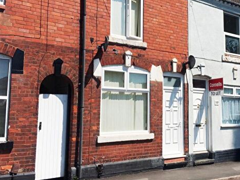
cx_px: 171
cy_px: 75
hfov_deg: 42.0
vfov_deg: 32.8
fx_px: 305
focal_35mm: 44
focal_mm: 4.15
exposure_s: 1/2564
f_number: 2.2
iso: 25
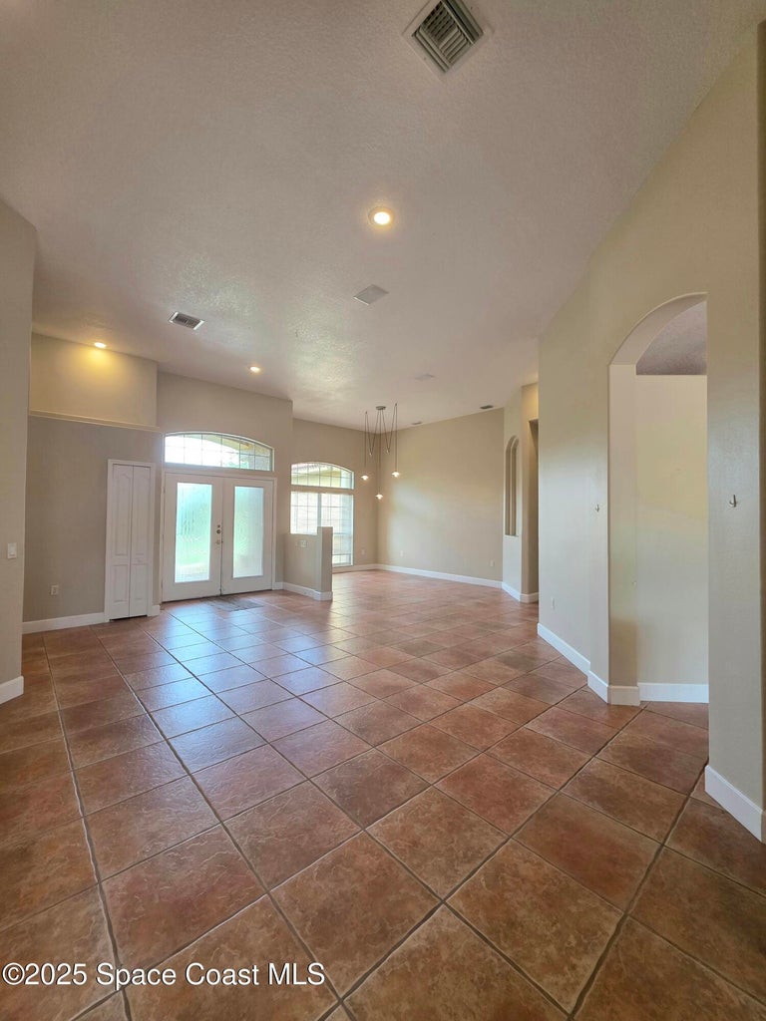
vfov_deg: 106.2
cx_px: 383
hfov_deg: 89.9
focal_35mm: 13
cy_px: 510
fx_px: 384
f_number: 1.9
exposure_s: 1/120
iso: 160
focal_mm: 2.2
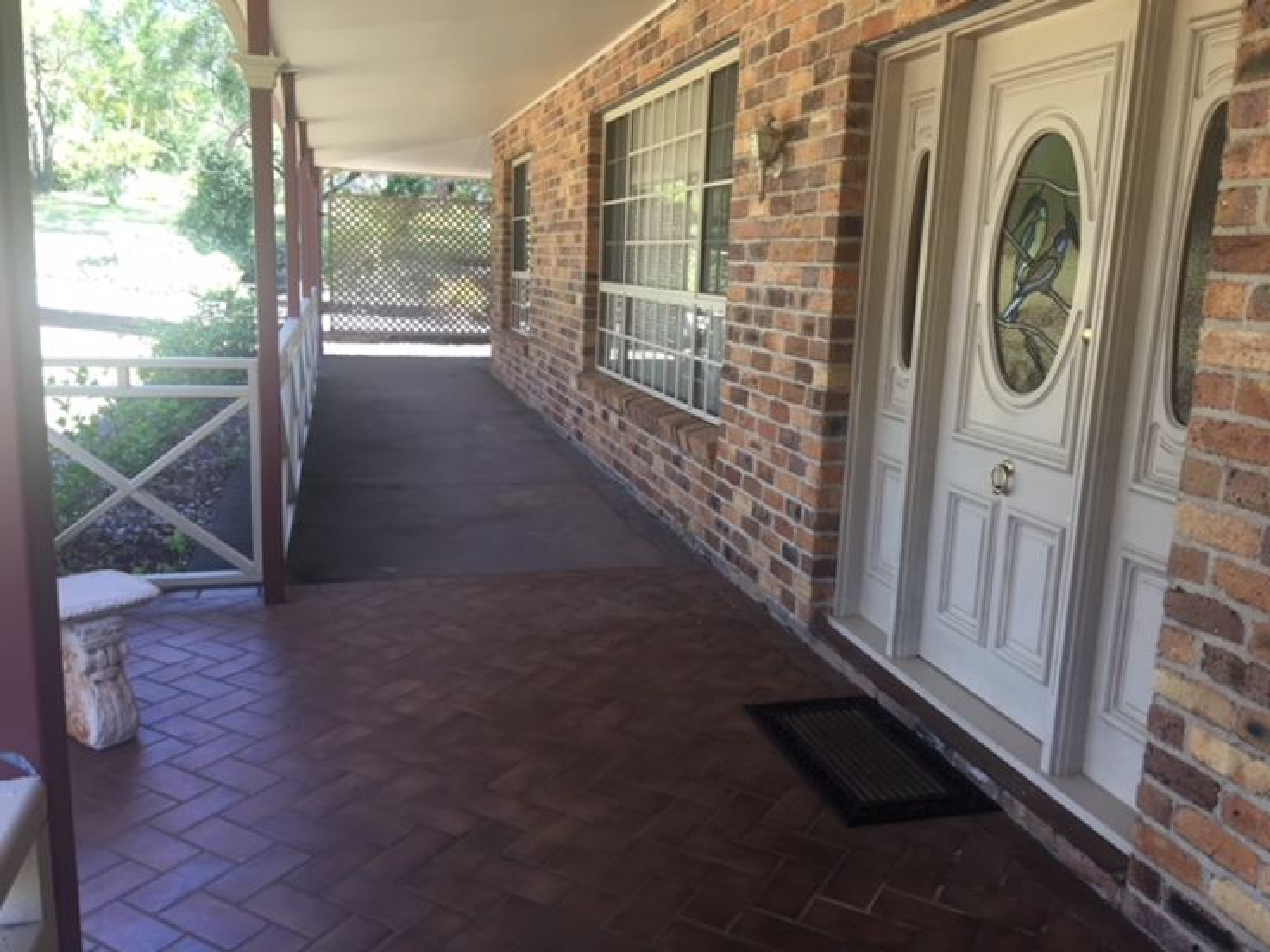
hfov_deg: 61.7
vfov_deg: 48.2
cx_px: 635
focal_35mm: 29
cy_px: 476
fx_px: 1064
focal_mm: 4.15
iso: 40
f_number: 2.2
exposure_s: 1/100
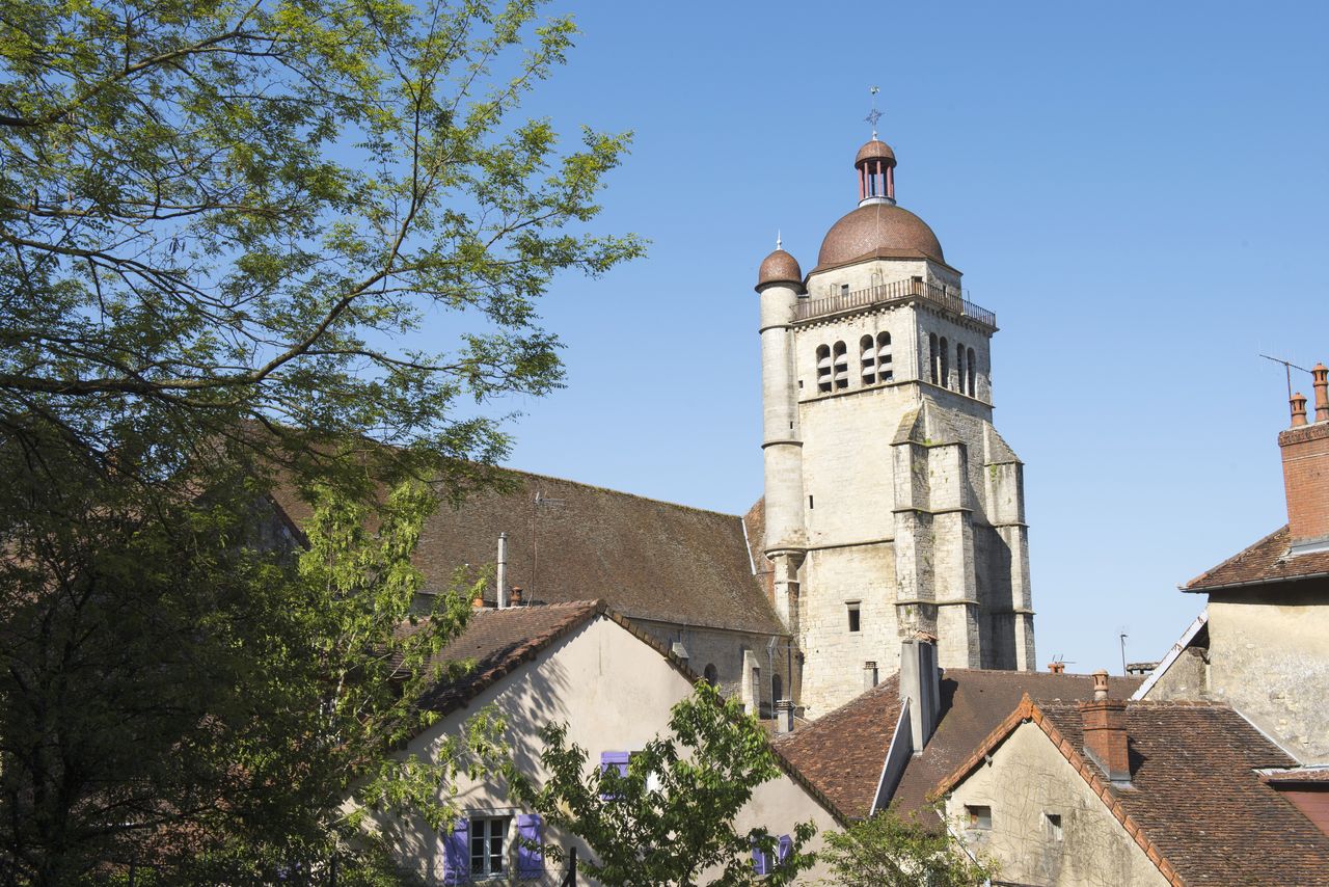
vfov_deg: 31.9
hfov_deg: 46.4
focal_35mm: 42
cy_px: 444
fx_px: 1551
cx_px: 664
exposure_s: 1/200
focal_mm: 42
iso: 200
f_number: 11
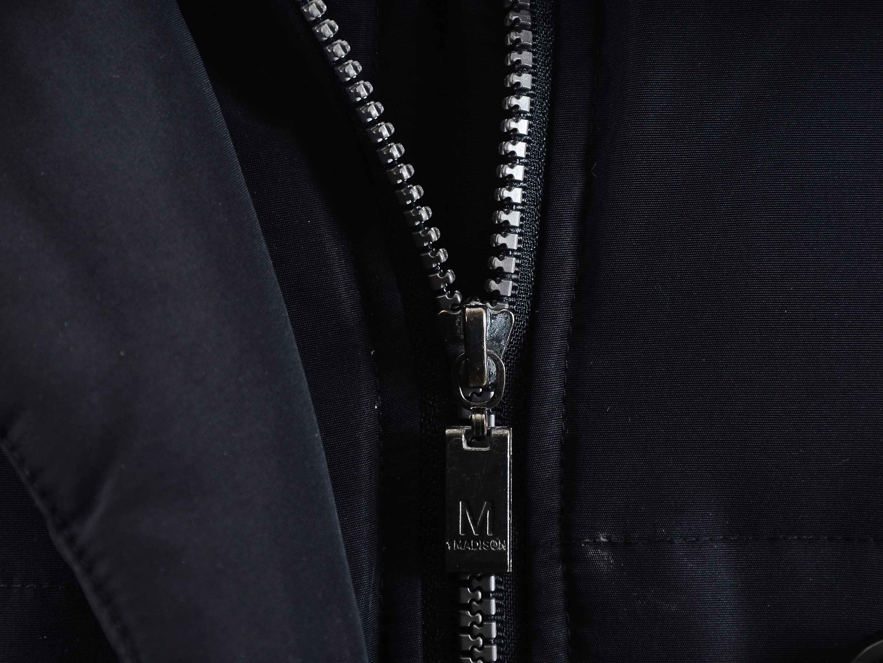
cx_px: 442
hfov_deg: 8.7
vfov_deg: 6.5
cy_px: 263
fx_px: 5834
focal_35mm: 229
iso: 160
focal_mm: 105
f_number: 6.3
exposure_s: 1/80
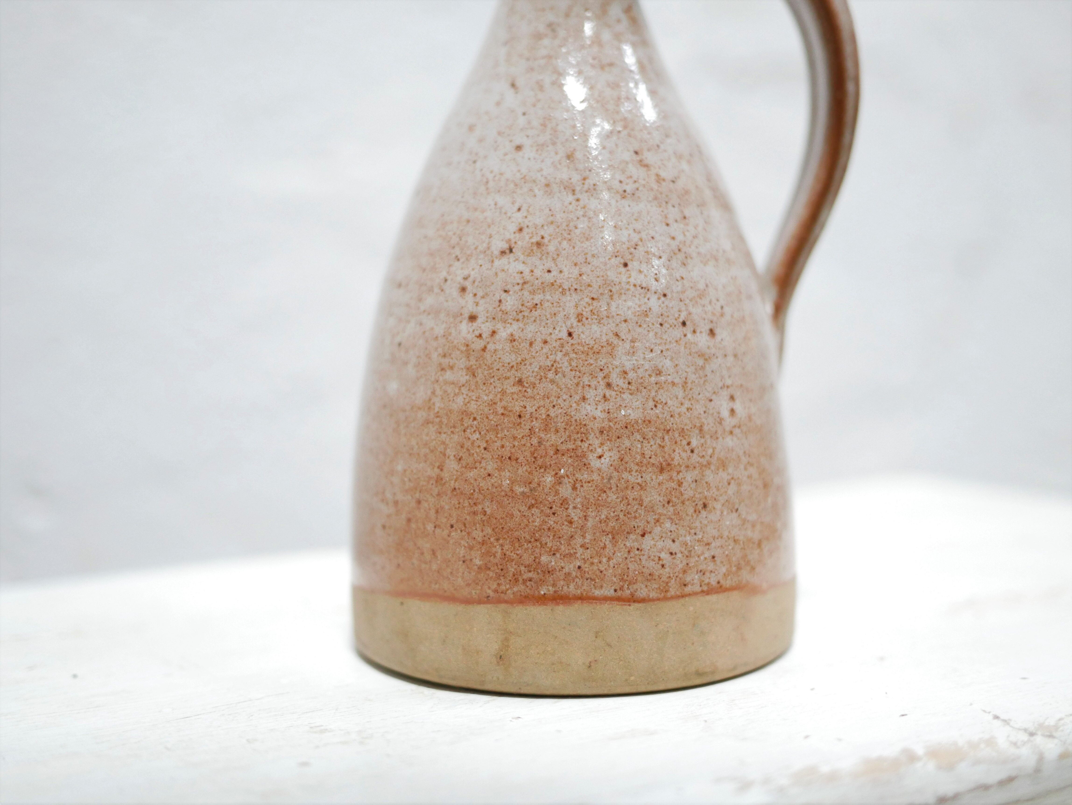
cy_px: 402
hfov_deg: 46.8
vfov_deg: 36.0
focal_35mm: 40
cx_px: 536
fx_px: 1239
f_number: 1.7
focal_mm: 20
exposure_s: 1/60
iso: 1600
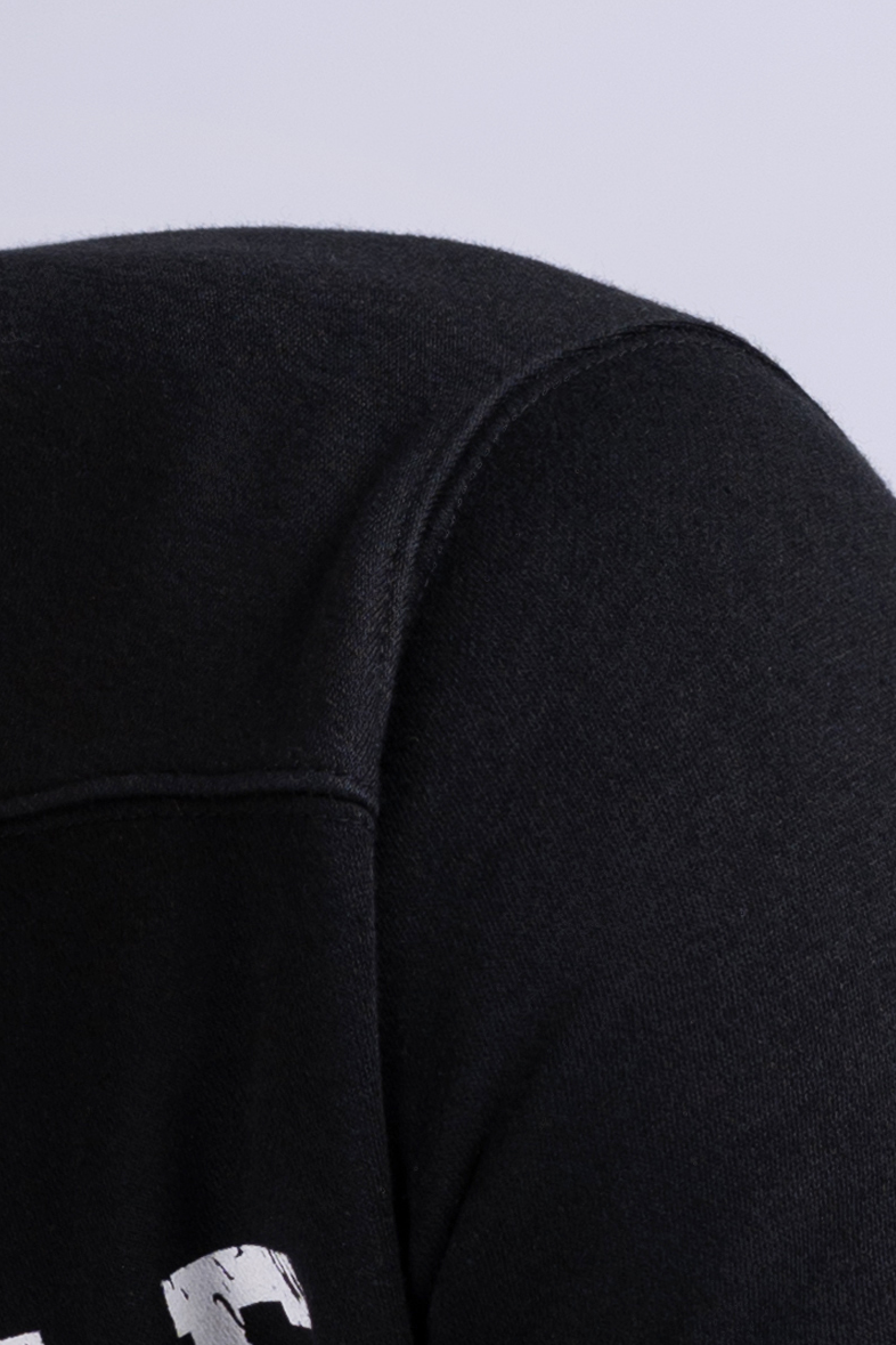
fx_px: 10453
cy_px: 2180
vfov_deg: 7.2
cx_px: -66
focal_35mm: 280
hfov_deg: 4.9
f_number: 5.6
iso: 100
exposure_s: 1/160
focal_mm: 55
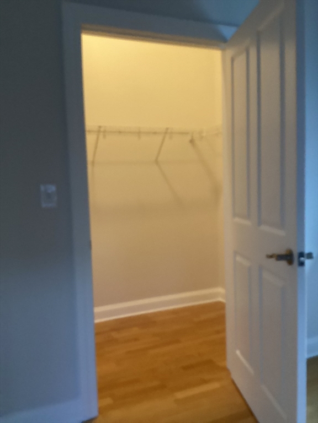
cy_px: 212
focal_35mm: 31
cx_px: 159
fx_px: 380
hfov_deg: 45.4
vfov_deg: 58.4
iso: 320
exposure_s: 1/60
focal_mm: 3.3
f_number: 2.4
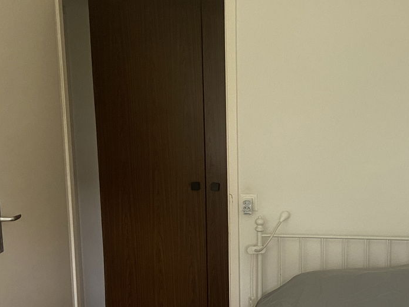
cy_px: 264
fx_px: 709
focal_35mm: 60
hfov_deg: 31.1
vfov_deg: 23.9
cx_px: 348
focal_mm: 4.25
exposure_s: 1/75
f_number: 1.8
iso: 125
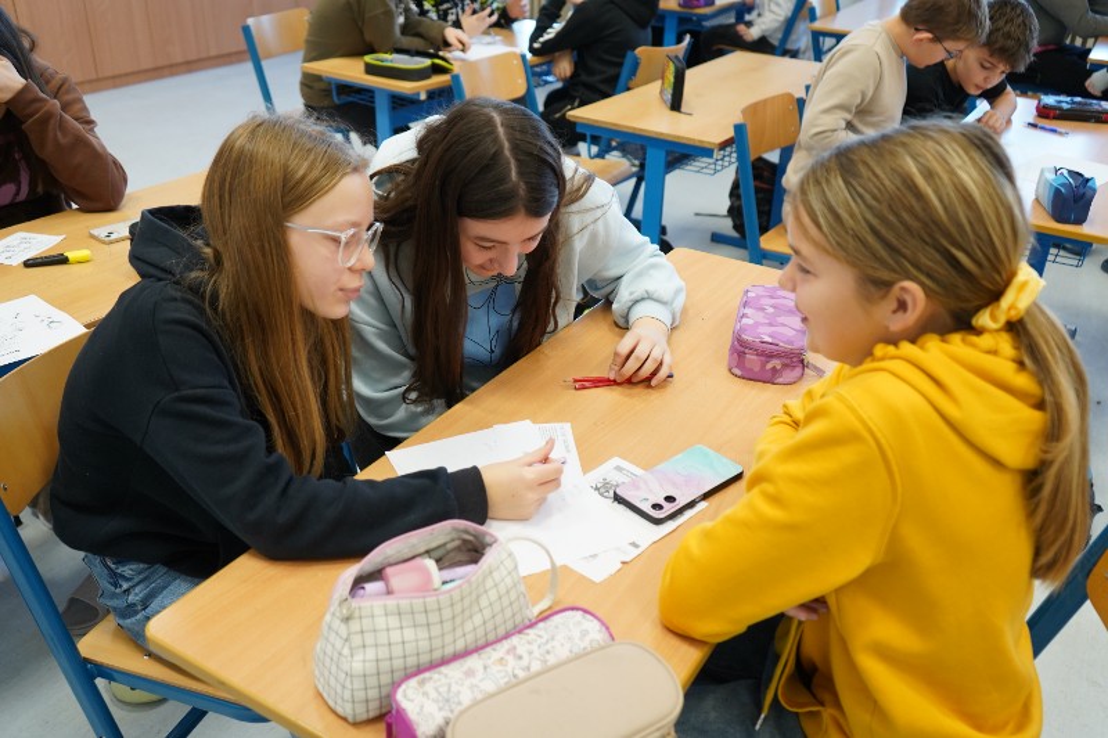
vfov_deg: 42.3
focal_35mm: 31
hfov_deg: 60.3
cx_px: 554
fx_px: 954
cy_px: 369
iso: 1000
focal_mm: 31
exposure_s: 1/160
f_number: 3.5
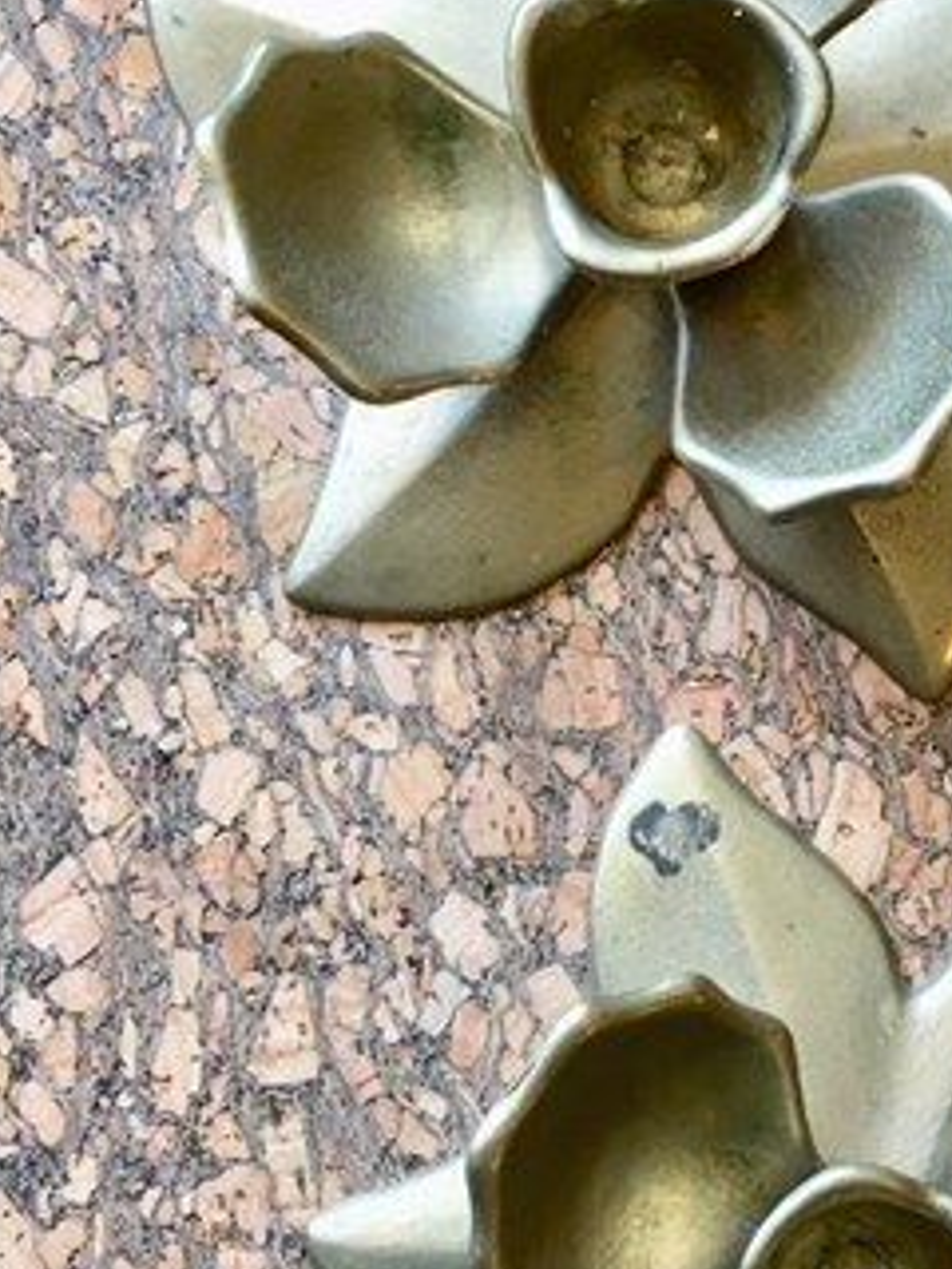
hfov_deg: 24.7
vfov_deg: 33.2
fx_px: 2127
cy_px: 730
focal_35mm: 58
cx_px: 813
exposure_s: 1/33
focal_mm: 4.15
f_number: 2.2
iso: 50
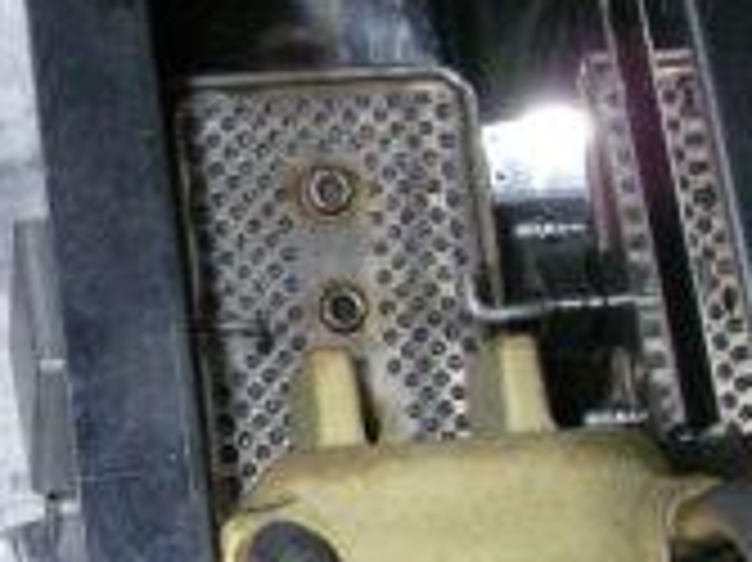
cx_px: -77
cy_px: 382
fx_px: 2214
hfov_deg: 18.5
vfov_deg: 14.5
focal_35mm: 102
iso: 400
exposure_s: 1/50
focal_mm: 6.3
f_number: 6.6
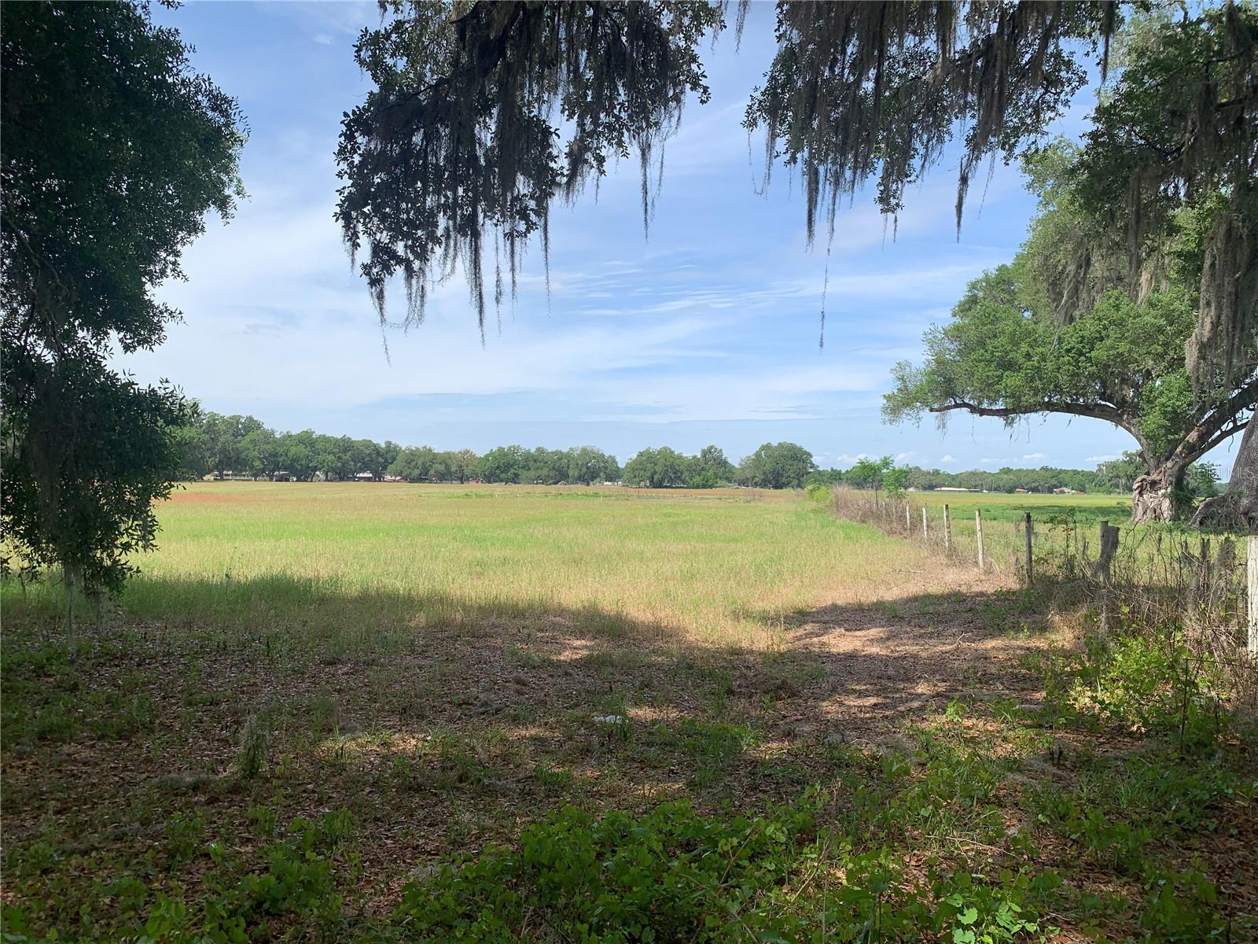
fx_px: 945
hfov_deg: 67.3
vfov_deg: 53.1
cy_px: 472
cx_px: 629
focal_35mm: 26
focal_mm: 4.25
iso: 25
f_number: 1.8
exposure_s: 1/2257
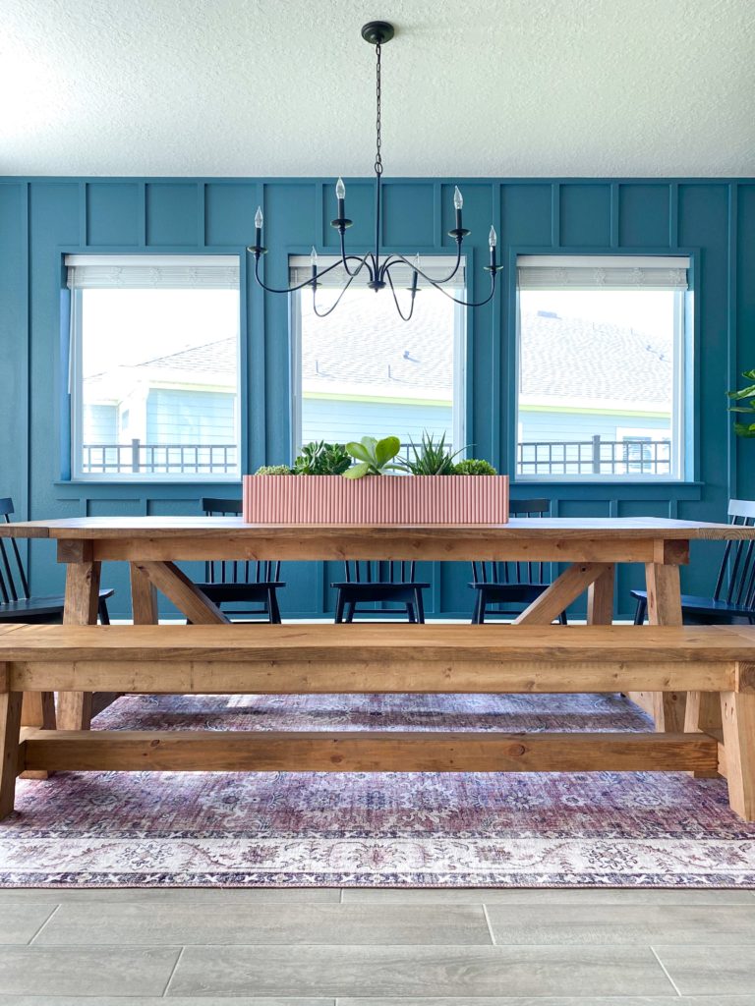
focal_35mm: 26
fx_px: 756
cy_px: 503
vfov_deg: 67.3
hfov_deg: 53.1
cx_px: 378
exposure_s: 1/110
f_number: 1.8
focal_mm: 4.25
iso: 125
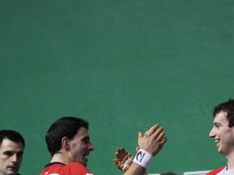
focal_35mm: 263
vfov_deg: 5.6
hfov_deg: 7.5
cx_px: 101
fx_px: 1777
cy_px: 196
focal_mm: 105
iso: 10000
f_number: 4
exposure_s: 1/1000
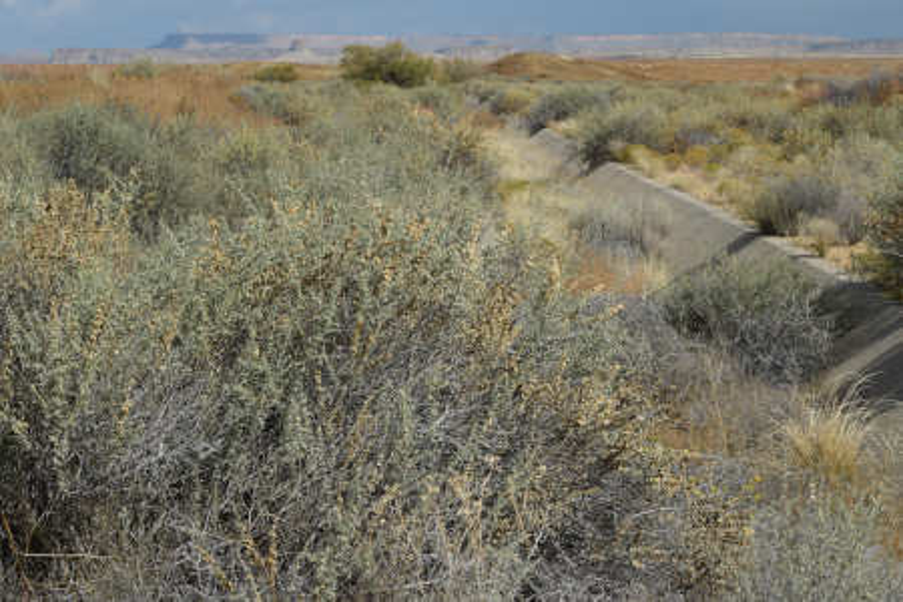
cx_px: 452
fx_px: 2069
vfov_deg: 16.6
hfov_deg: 24.6
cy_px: 301
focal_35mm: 82
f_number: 10
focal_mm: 55
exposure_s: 1/400
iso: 400
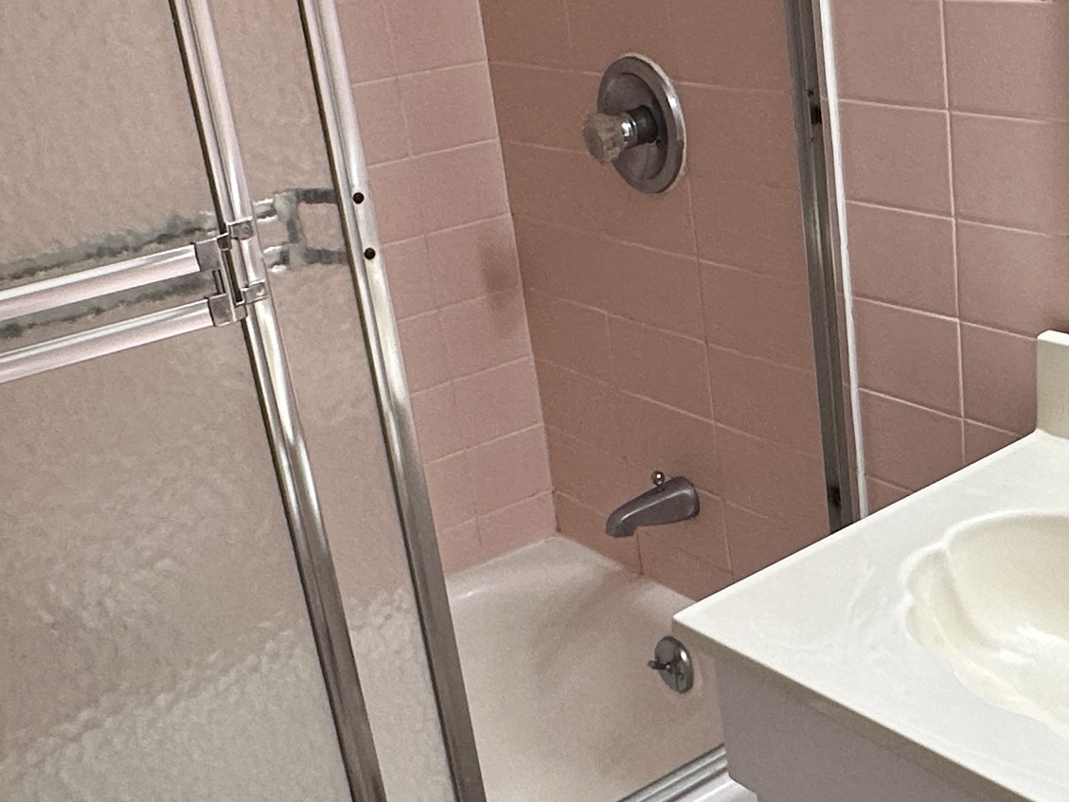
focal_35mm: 50
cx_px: 802
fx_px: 1544
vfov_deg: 29.1
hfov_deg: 37.3
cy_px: 404
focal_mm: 2.22
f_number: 2.2
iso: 160
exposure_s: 1/120
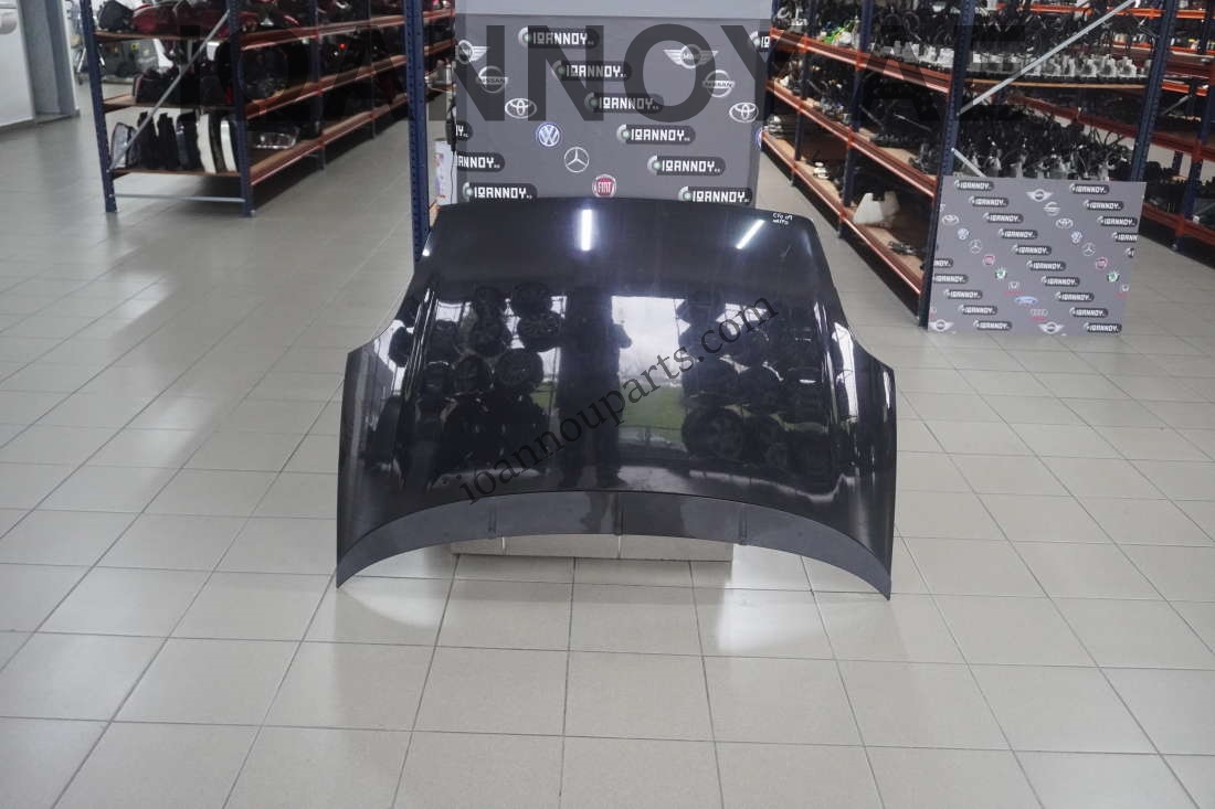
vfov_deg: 41.7
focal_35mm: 32
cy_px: 404
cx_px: 608
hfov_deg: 59.5
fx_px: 1063
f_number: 4
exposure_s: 1/160
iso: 3200
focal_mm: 21
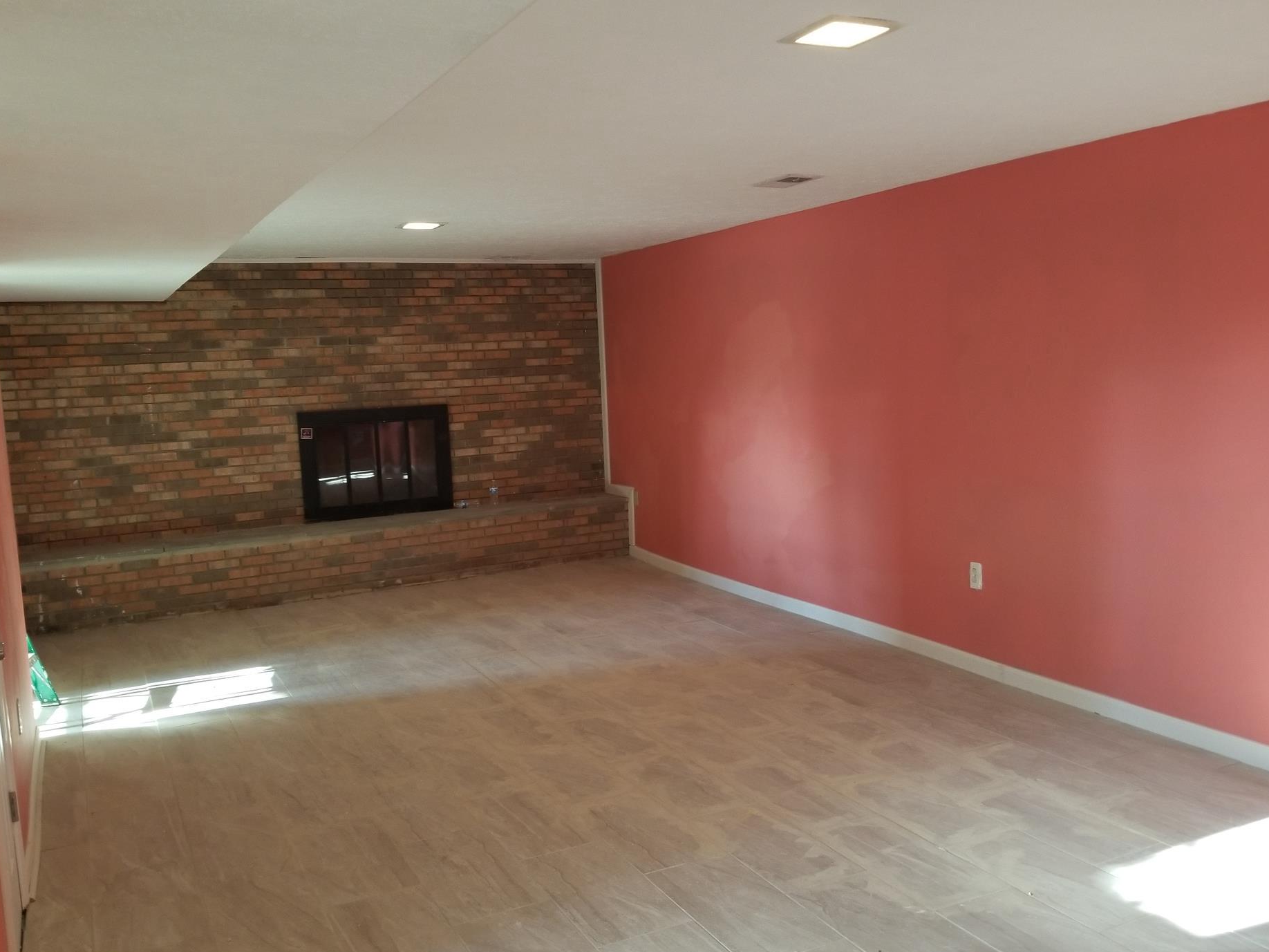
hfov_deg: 61.7
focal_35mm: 29
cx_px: 648
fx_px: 1063
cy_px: 487
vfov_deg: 48.2
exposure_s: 1/30
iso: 100
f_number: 1.7
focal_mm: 4.25
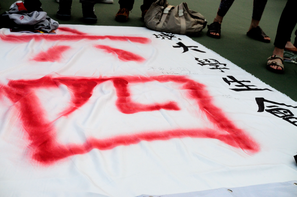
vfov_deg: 29.8
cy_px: 98
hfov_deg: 43.7
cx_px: 148
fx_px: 371
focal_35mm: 45
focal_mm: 30
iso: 1600
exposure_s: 1/1000
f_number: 5
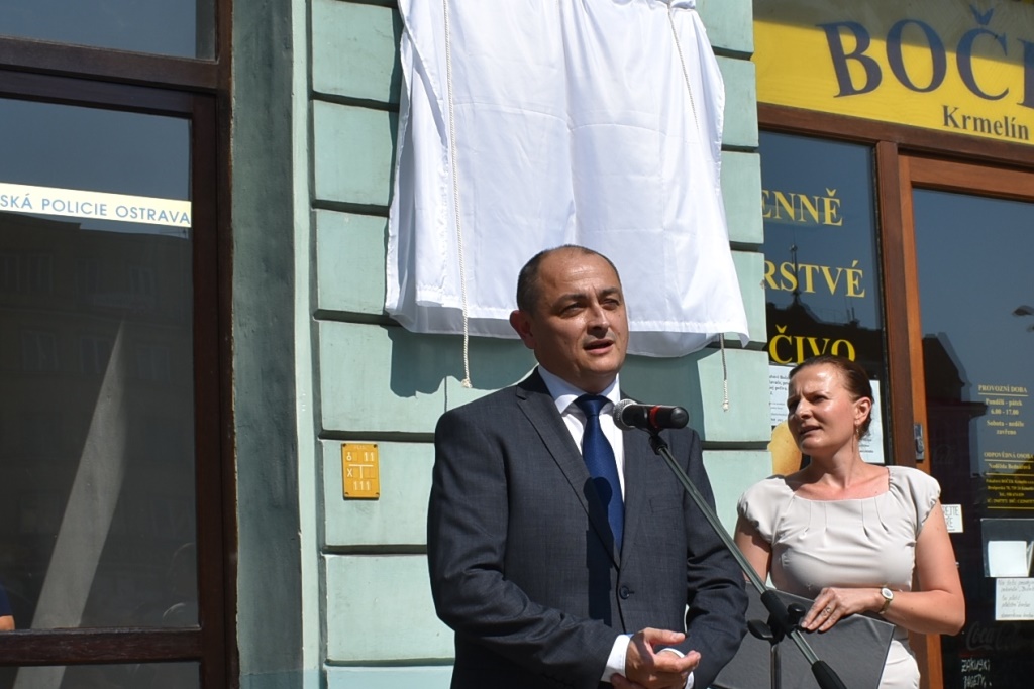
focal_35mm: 27
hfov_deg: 67.4
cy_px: 344
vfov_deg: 47.9
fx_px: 776
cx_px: 517
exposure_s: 1/400
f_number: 9
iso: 100
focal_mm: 18
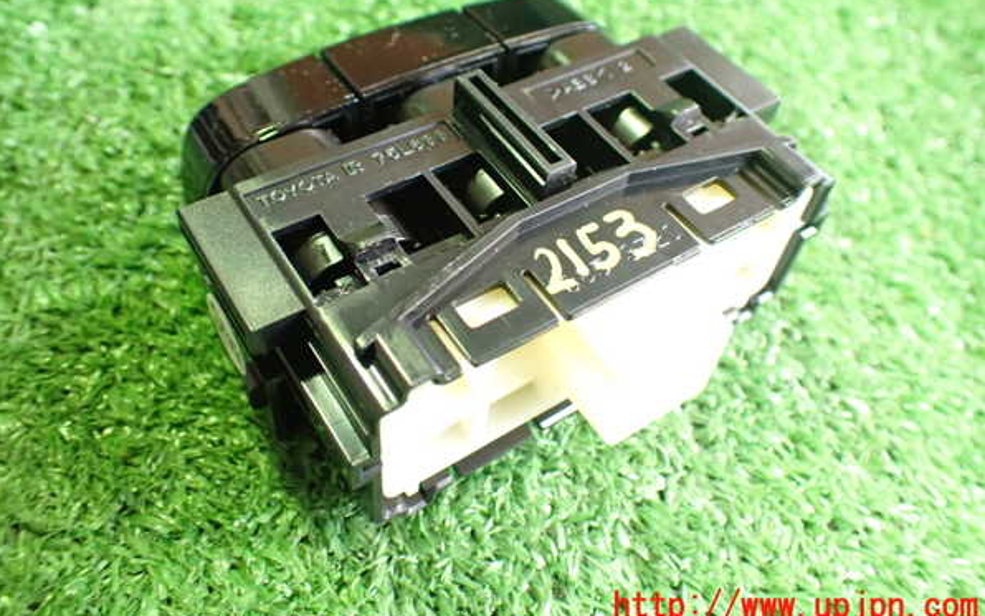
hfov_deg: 59.6
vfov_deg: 39.3
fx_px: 859
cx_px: 491
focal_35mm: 32
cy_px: 256
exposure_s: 1/40
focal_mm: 5.4
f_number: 2.3
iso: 800
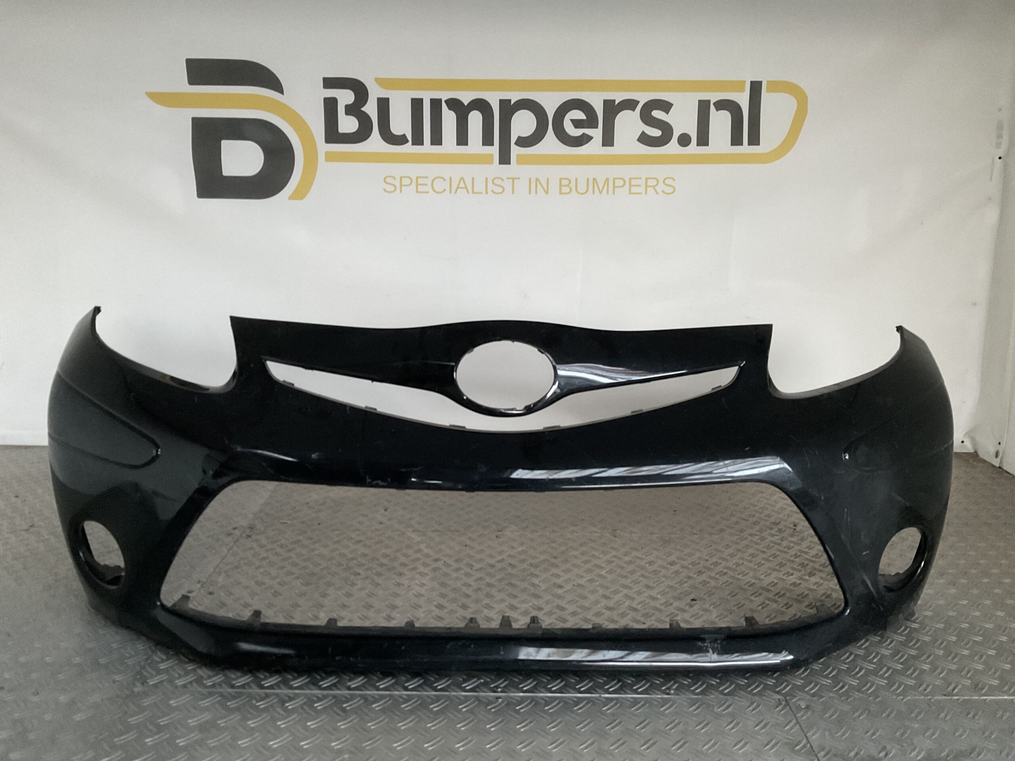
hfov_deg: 61.7
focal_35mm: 29
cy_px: 380
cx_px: 508
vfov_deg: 48.2
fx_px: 850
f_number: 1.8
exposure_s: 1/25
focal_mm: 3
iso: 320
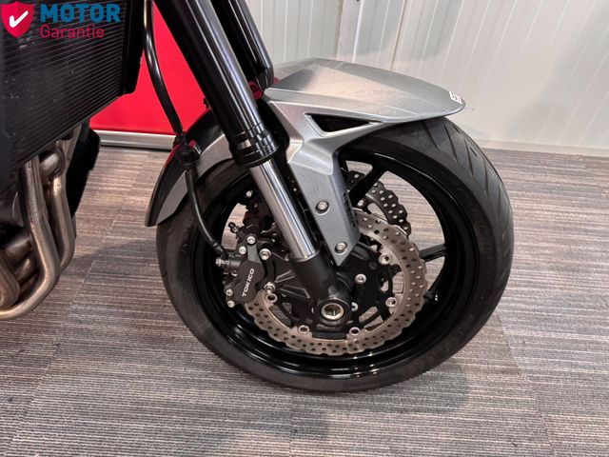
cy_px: 228
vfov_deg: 56.8
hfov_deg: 71.6
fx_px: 422
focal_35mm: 24
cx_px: 304
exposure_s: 1/33
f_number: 1.78
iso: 800
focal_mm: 6.76
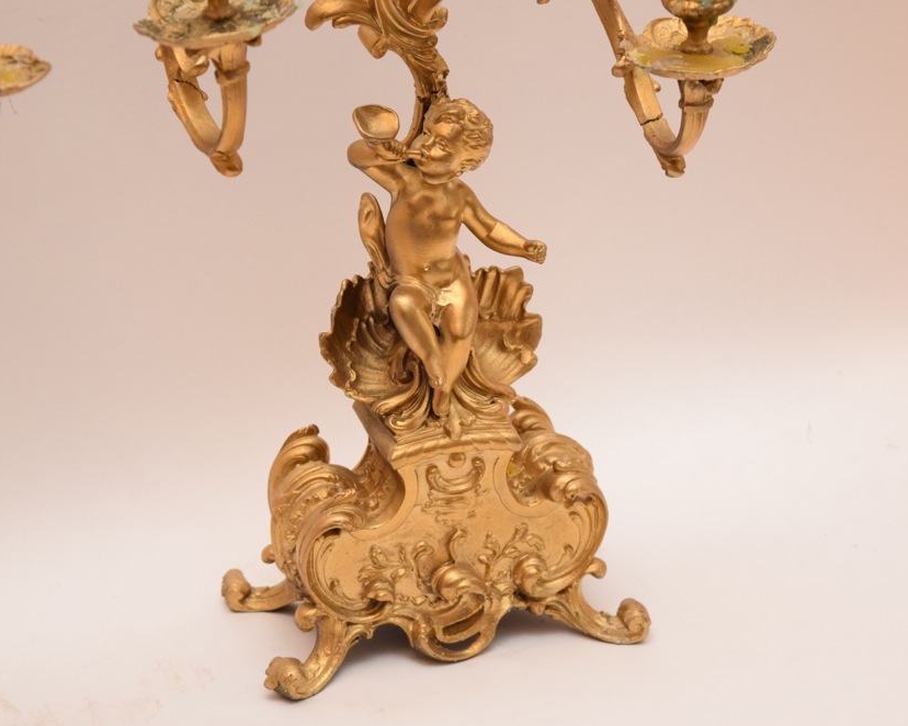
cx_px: 436
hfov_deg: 20.5
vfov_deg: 16.4
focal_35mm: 94
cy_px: 365
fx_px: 2514
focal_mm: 55
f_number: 5.6
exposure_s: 1/60
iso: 1600
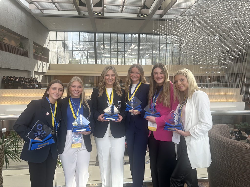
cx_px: 125
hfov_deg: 71.6
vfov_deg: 56.8
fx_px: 173
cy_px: 94
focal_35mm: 24
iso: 64
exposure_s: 1/173
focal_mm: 6.86
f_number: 1.78
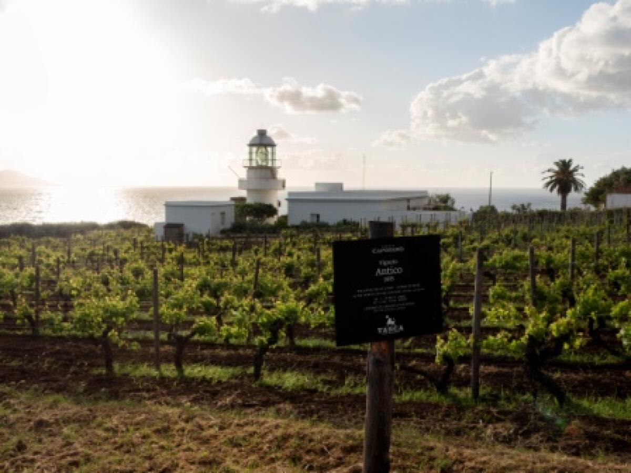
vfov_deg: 41.8
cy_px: 236
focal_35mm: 34
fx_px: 620
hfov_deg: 54.0
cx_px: 316
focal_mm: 17
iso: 200
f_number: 5
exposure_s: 1/640
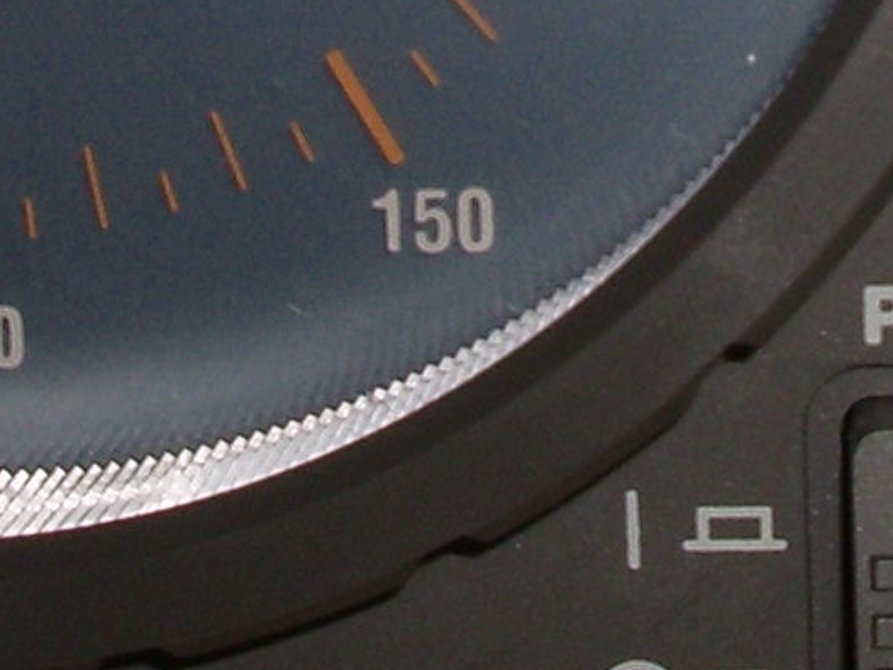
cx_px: 769
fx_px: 4385
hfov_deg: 11.6
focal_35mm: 170
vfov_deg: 8.5
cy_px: -417
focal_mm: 5.8
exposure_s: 1/60
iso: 80
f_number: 4.3
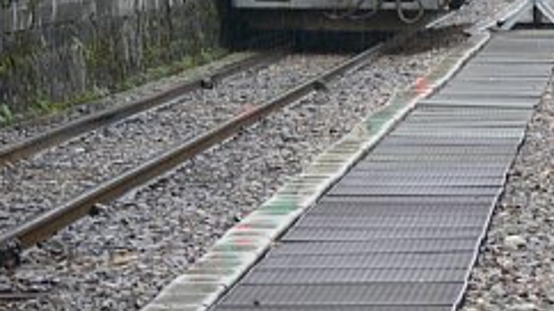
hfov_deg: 6.7
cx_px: 435
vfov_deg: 3.8
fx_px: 4714
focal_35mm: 321
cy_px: 7
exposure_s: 1/40
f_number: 3.6
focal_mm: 37.7
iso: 80
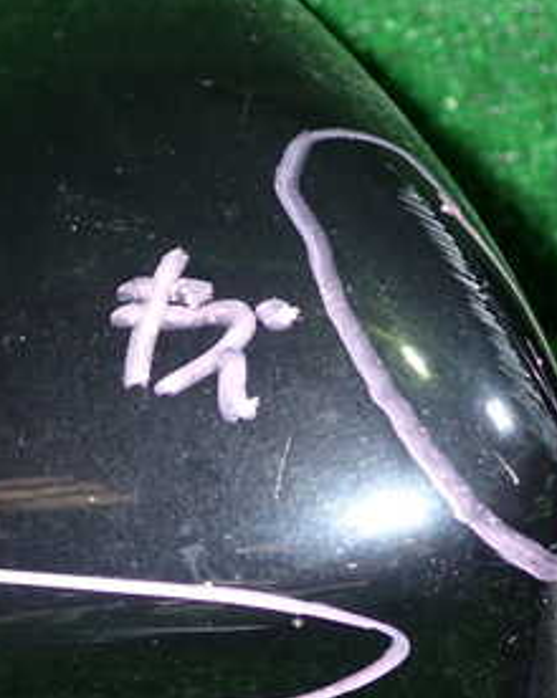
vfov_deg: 27.8
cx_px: 165
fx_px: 1404
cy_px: 440
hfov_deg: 22.3
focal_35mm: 68
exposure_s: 1/30
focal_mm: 5.79
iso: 200
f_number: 2.4
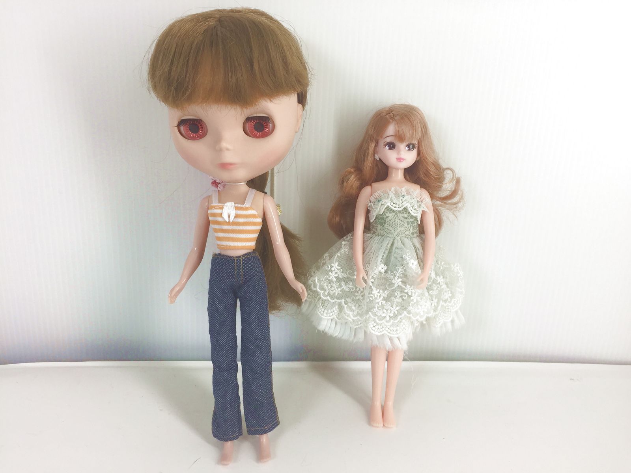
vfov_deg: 48.2
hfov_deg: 61.7
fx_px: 529
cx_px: 316
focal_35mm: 29
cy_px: 236
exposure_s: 1/100
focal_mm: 4.15
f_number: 2.2
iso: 32
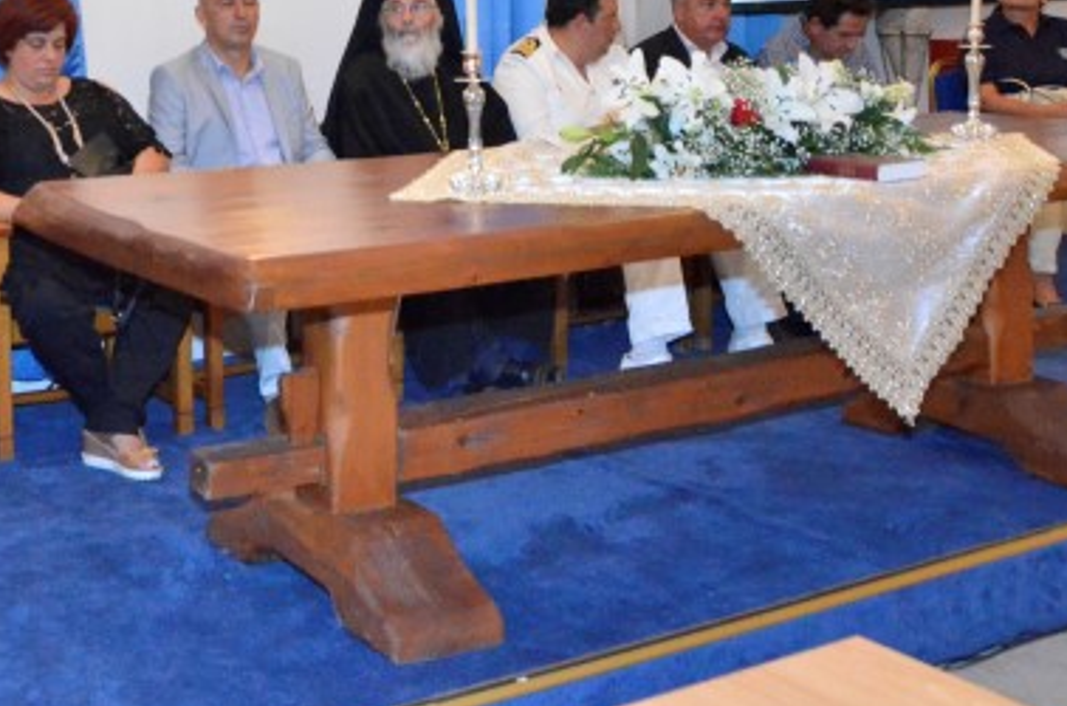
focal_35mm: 55
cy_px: 17
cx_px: 45
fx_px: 1626
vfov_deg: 23.6
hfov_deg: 33.7
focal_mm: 18
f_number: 6.3
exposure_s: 1/125
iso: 6400
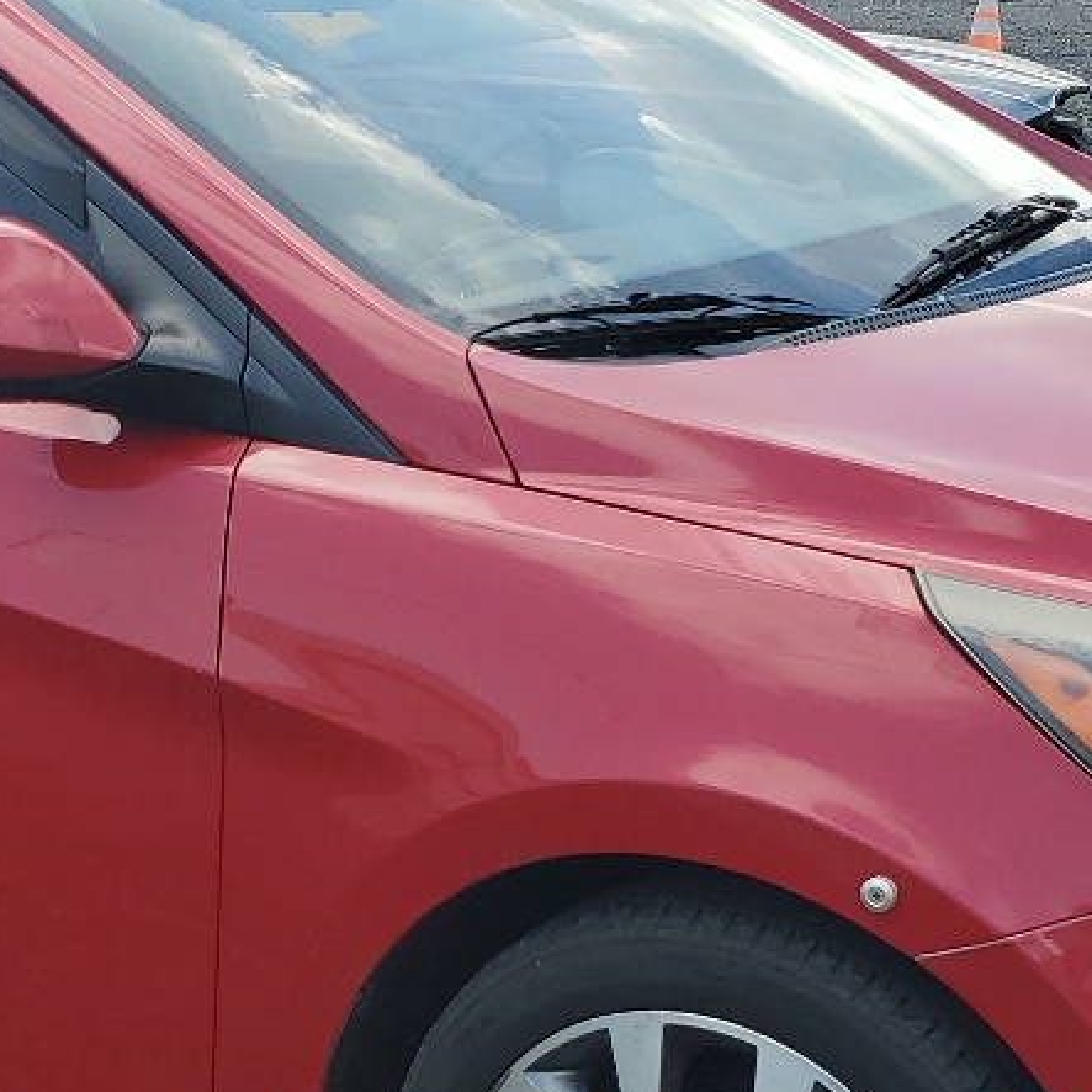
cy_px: 831
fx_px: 2962
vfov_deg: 20.7
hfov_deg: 20.8
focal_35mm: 83
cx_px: 343
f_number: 1.5
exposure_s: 1/1667
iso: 50
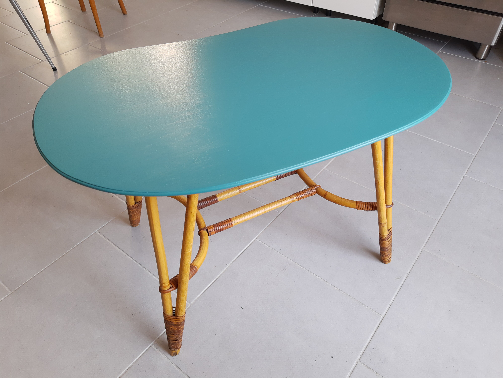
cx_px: 252
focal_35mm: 26
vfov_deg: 53.1
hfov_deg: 67.3
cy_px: 189
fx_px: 378
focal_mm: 4.75
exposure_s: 1/33
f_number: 1.7
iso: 43
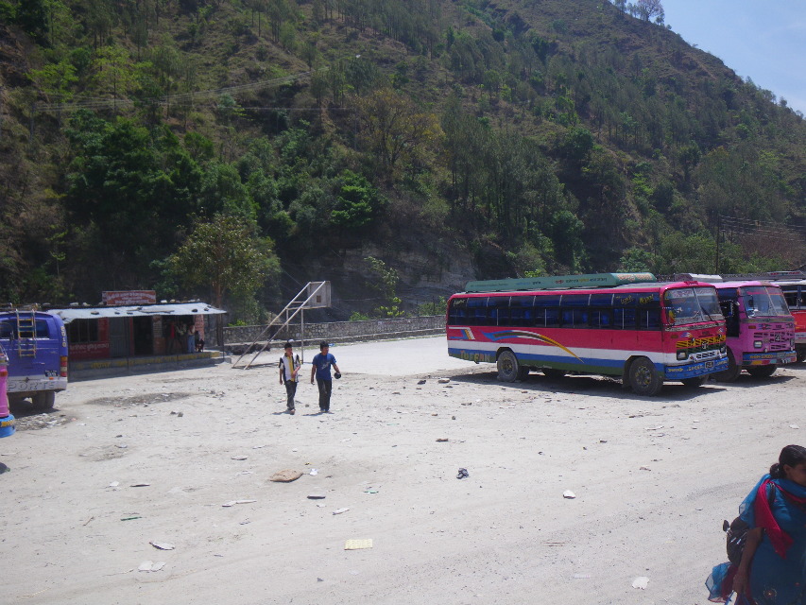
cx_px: 403
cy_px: 302
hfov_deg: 63.4
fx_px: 652
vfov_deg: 49.8
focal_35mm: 28
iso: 50
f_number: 4.2
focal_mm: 5
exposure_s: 1/400
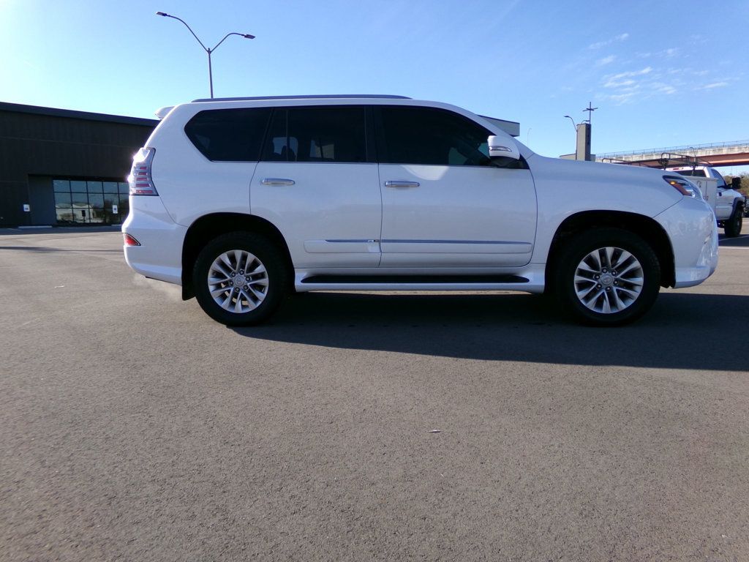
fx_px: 519
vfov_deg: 56.8
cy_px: 281
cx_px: 374
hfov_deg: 71.6
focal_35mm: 24
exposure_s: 1/480
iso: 100
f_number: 3.7
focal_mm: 4.3
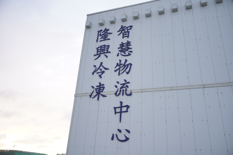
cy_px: 78
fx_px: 201
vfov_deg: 42.3
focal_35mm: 31
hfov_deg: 60.3
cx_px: 116
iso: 200
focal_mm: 31
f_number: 2.8
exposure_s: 1/125
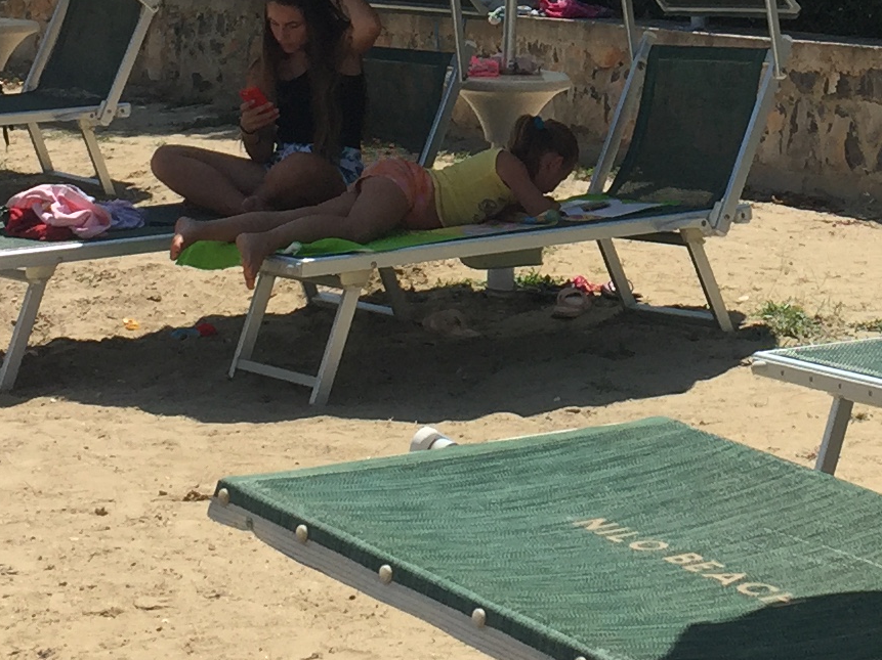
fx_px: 2802
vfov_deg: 13.1
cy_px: -166
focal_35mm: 110
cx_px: 767
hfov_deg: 17.7
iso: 32
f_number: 2.2
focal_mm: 4.15
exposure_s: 1/2639
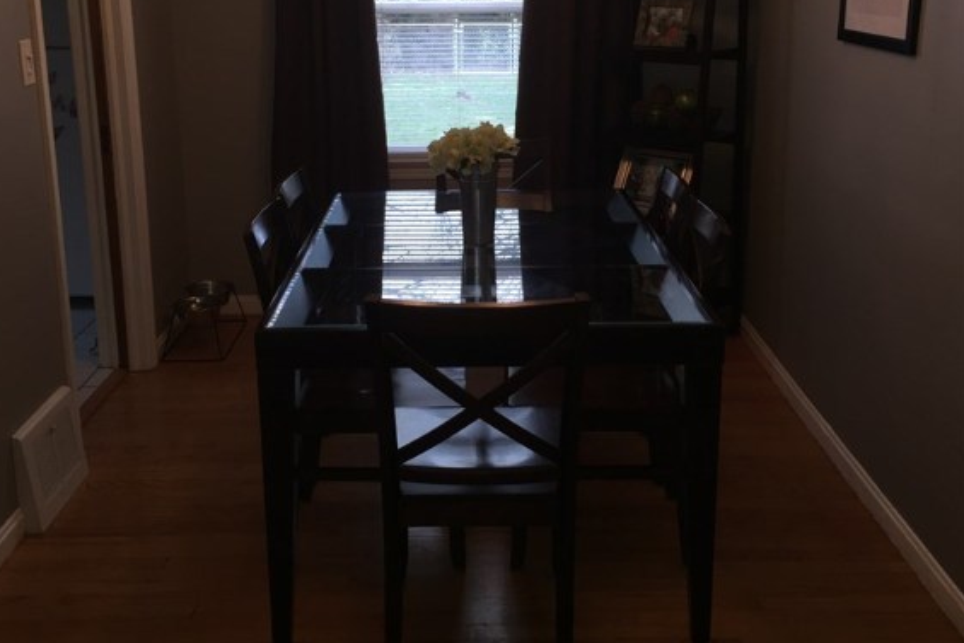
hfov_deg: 47.4
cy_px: 237
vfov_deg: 32.5
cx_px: 479
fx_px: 1098
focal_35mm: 41
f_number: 2.2
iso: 40
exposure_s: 1/30
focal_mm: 4.15
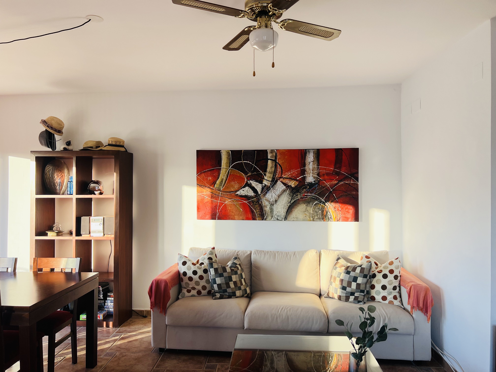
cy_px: 186
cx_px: 248
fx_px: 373
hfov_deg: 67.3
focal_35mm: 26
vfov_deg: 53.1
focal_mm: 5.7
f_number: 1.5
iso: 64
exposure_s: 1/171
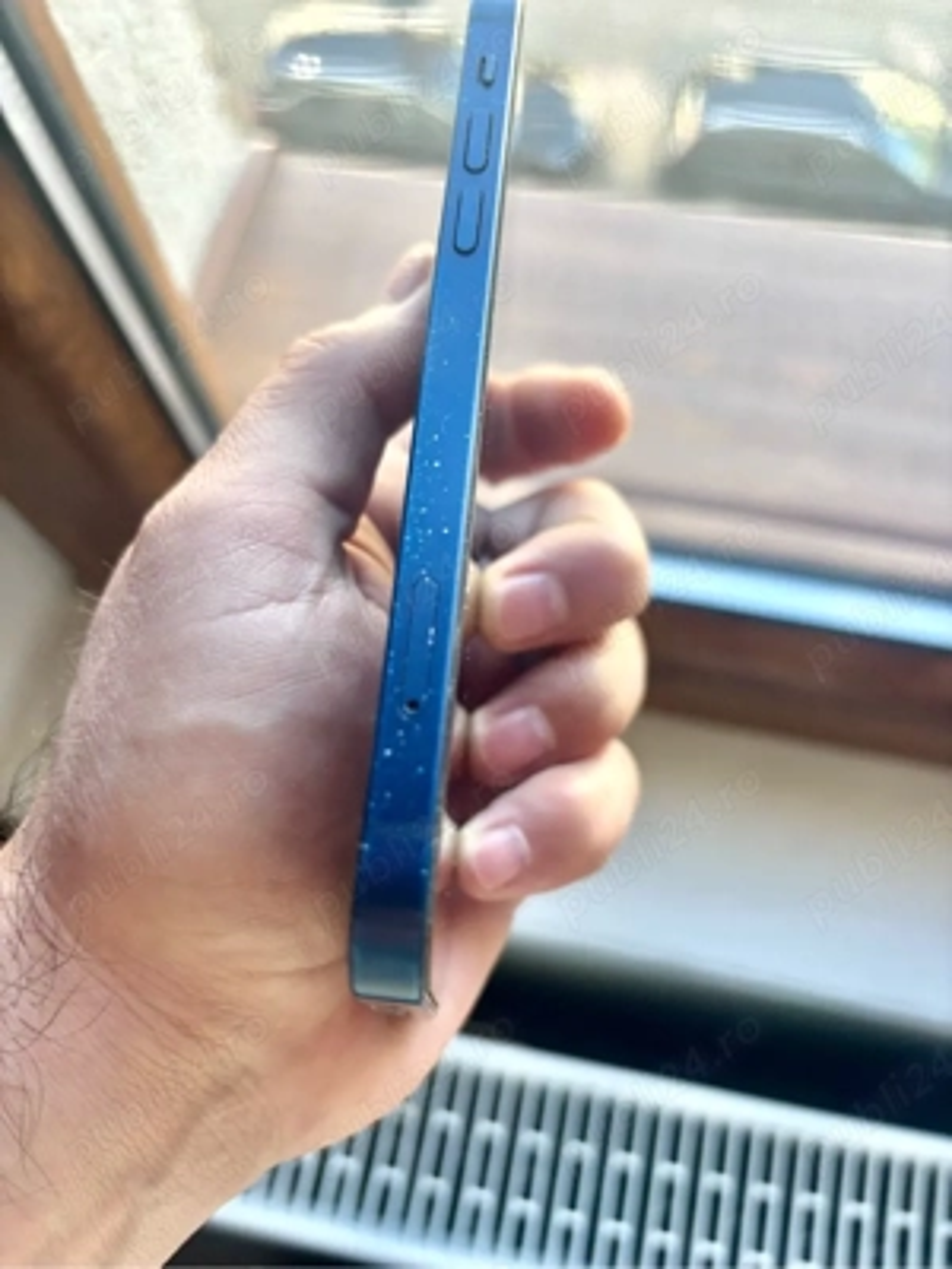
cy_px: 634
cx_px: 476
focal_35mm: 26
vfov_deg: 67.3
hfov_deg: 53.1
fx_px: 953
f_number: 1.6
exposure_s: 1/121
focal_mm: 5.96
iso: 80
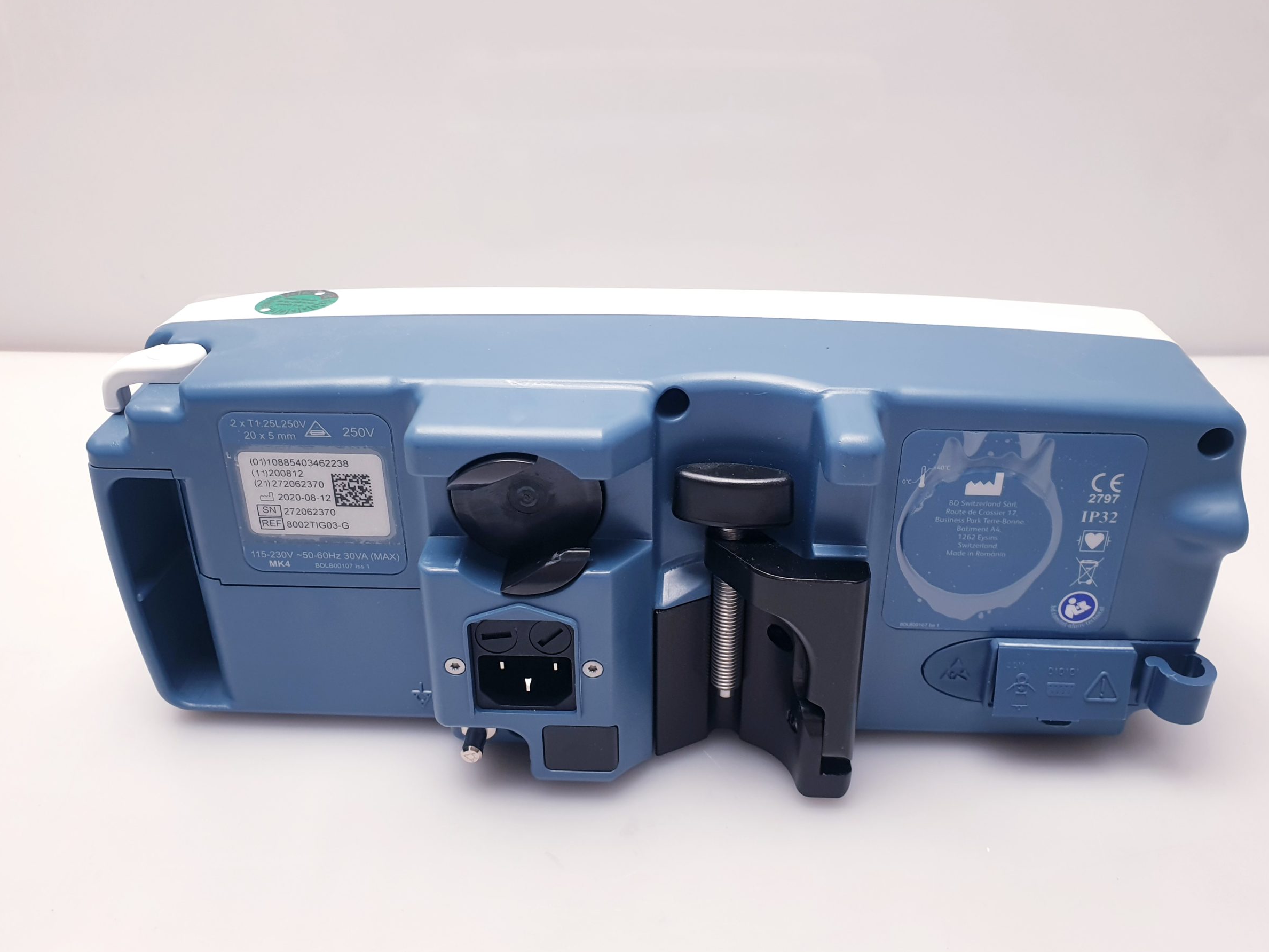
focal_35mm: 28
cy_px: 473
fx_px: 1027
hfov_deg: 63.4
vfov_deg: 49.7
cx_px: 672
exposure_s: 1/100
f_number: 2.4
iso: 80
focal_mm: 4.3
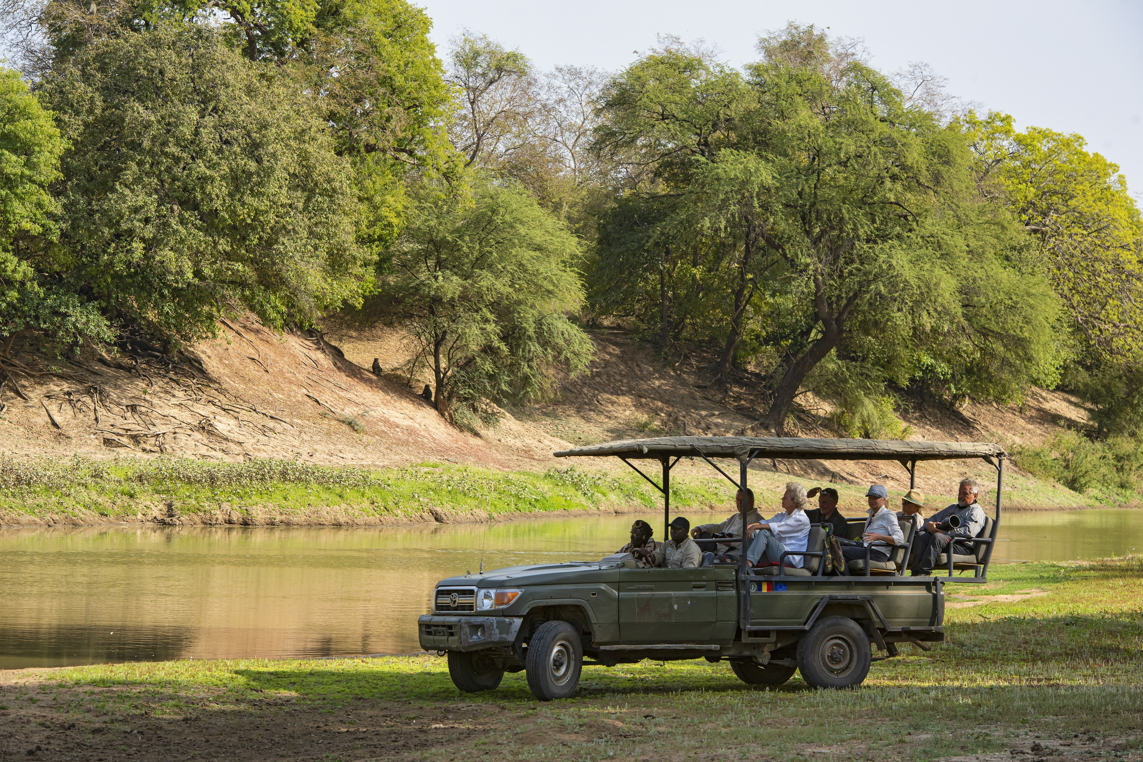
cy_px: 381
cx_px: 572
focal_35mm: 130
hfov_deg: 15.8
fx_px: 4127
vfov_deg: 10.5
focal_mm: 130
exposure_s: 1/640
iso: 400
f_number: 8
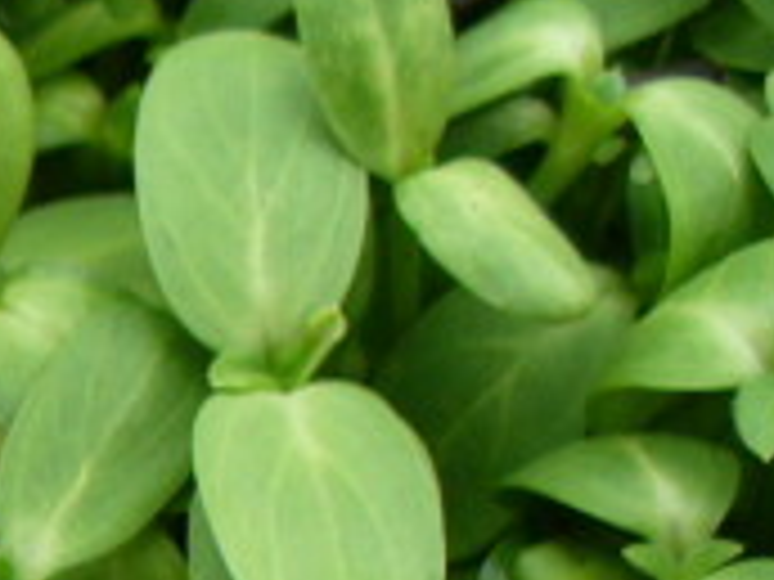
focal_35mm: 150
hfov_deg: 11.9
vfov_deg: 9.4
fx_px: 3354
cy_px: 1070
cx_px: -729
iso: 80
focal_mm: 6.1
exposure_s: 1/125
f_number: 2.8
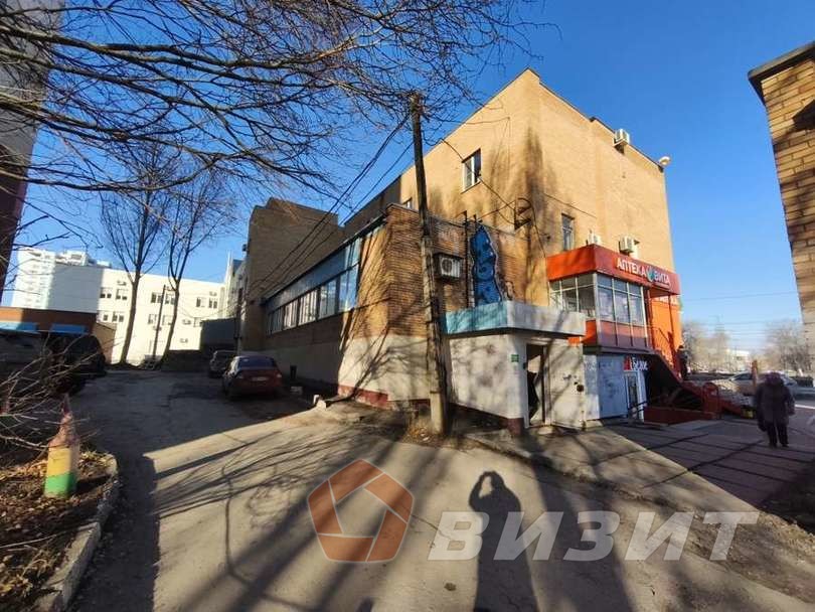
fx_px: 353
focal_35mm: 15
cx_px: 408
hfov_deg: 98.2
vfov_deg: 81.8
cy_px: 306
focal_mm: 1.91
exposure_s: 1/1013
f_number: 2.2
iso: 50
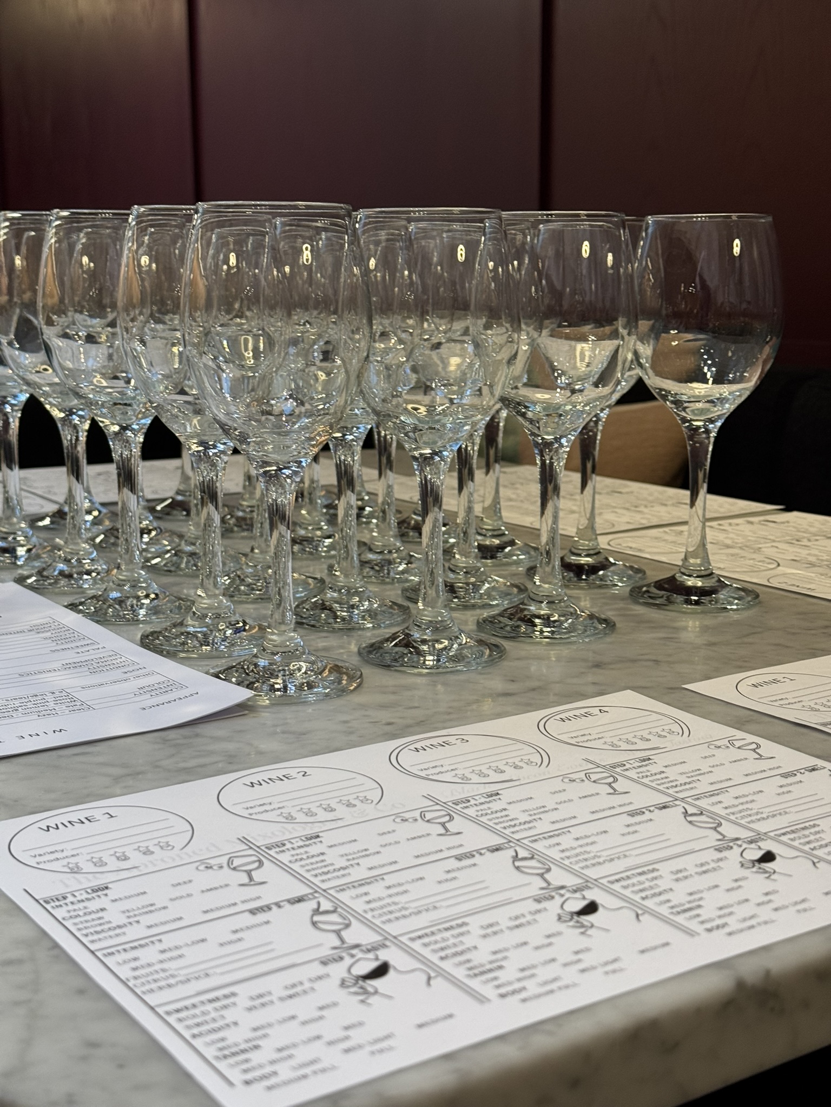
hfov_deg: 30.3
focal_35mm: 48
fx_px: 1536
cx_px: 416
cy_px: 554
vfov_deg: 39.7
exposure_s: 1/50
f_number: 1.78
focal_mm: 6.76
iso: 125
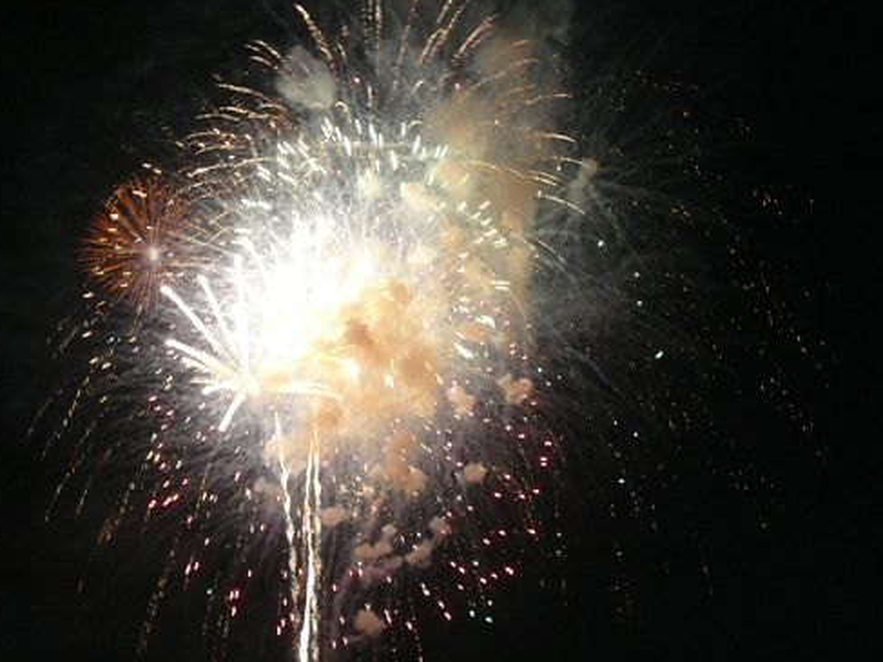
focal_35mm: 46
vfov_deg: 31.4
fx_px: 1173
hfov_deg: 41.2
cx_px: 437
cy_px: 388
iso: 200
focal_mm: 5.2
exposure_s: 1/13
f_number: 2.8
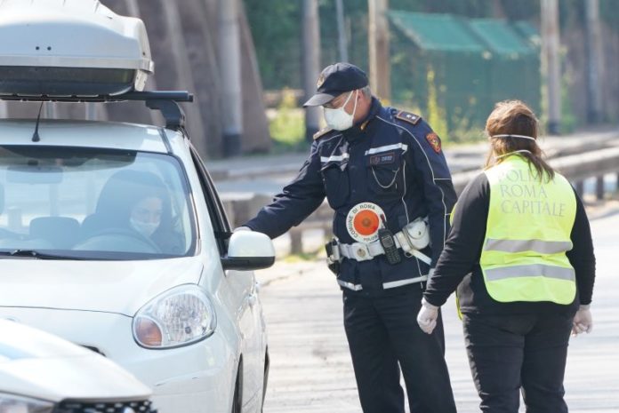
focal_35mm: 481
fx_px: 8275
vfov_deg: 2.9
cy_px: 206
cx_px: 310
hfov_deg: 4.3
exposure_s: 1/320
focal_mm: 321
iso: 1000
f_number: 10
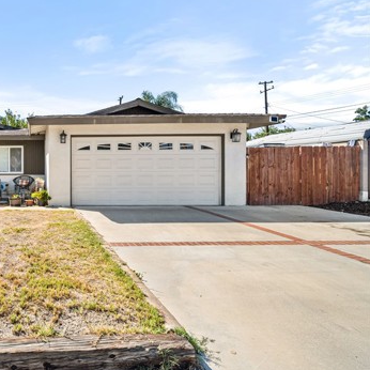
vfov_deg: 69.4
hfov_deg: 58.2
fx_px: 266
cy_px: 166
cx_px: 29
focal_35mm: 22
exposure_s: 1/50
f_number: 8
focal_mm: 14
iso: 100
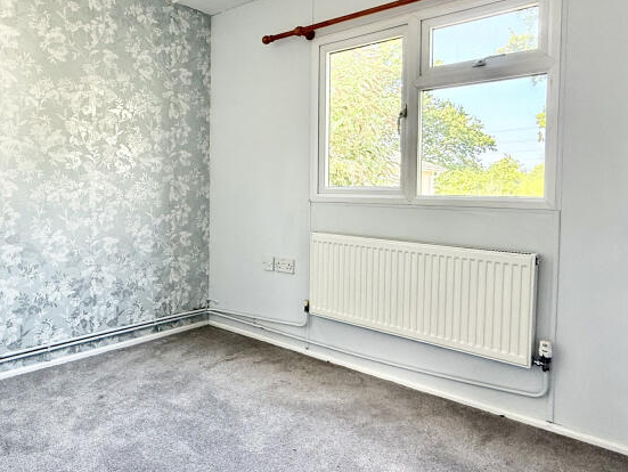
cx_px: 280
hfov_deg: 67.1
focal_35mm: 26
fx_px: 472
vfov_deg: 53.0
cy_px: 207
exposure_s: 1/99
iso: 125
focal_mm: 2.22
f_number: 2.2
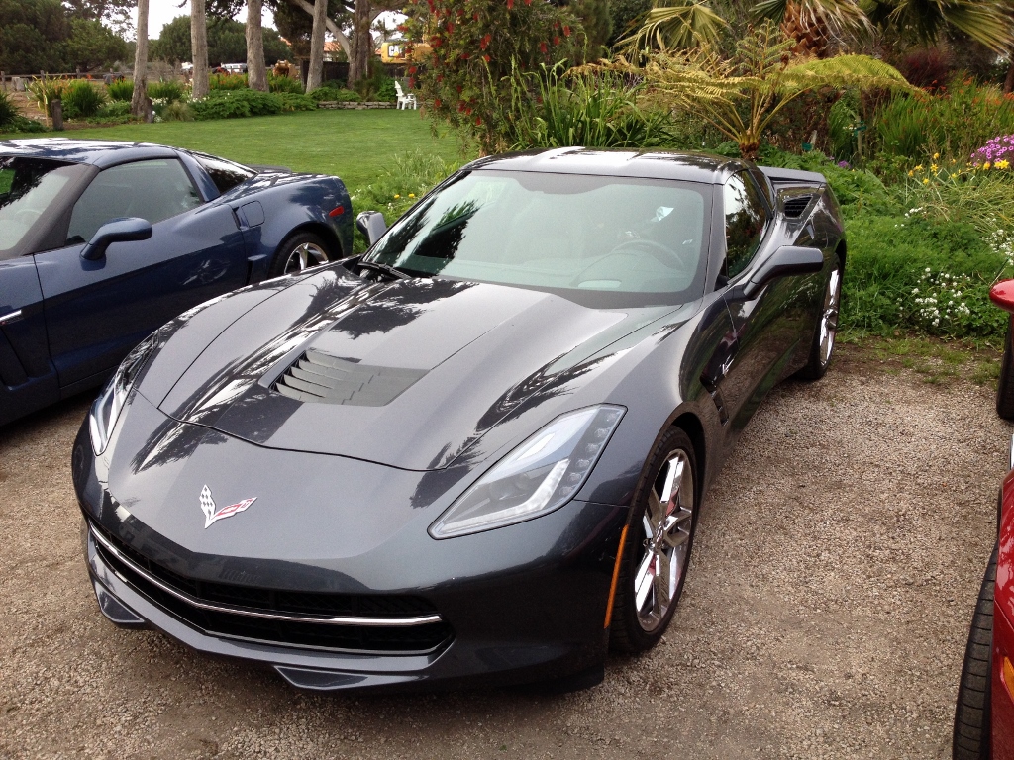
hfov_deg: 52.6
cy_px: 380
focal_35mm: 35
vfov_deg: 40.7
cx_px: 507
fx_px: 1025
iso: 80
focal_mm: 4.28
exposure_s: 1/336
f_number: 2.4
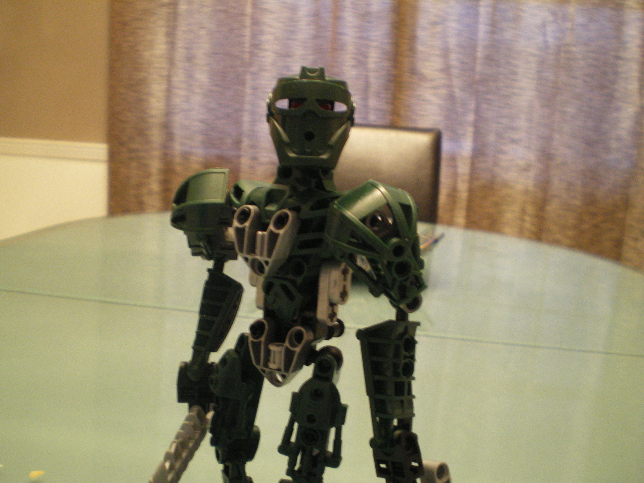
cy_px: 242
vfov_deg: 37.7
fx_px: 707
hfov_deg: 49.0
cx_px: 322
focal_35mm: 38
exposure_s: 1/8
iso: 400
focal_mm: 6.3
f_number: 3.1
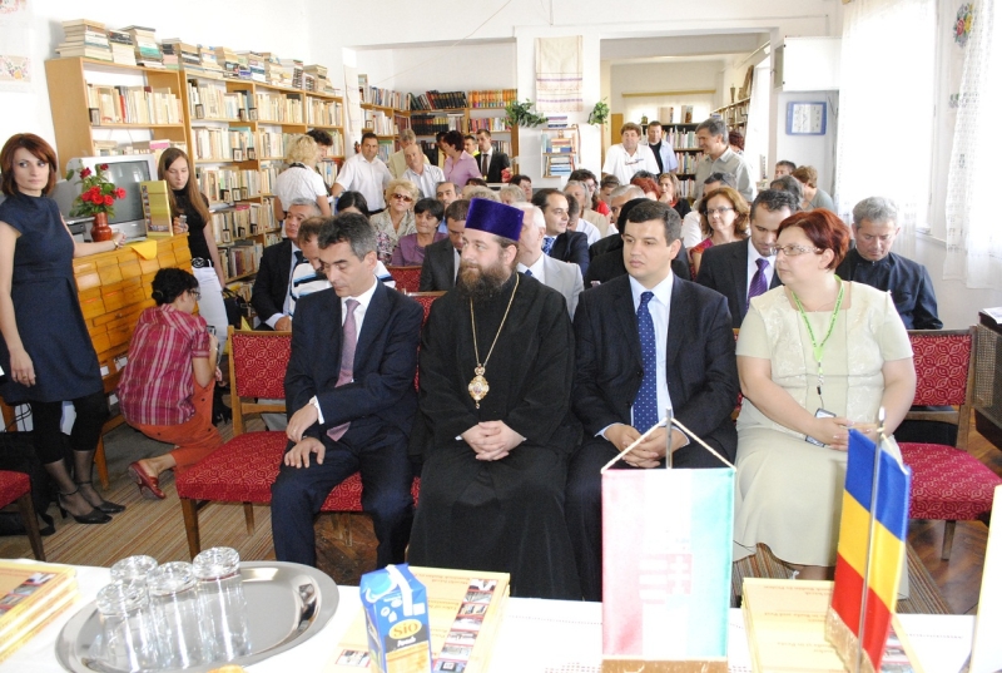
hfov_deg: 67.3
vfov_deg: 48.1
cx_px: 501
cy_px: 336
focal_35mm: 27
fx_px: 753
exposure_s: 1/60
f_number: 5.6
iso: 1600
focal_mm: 18
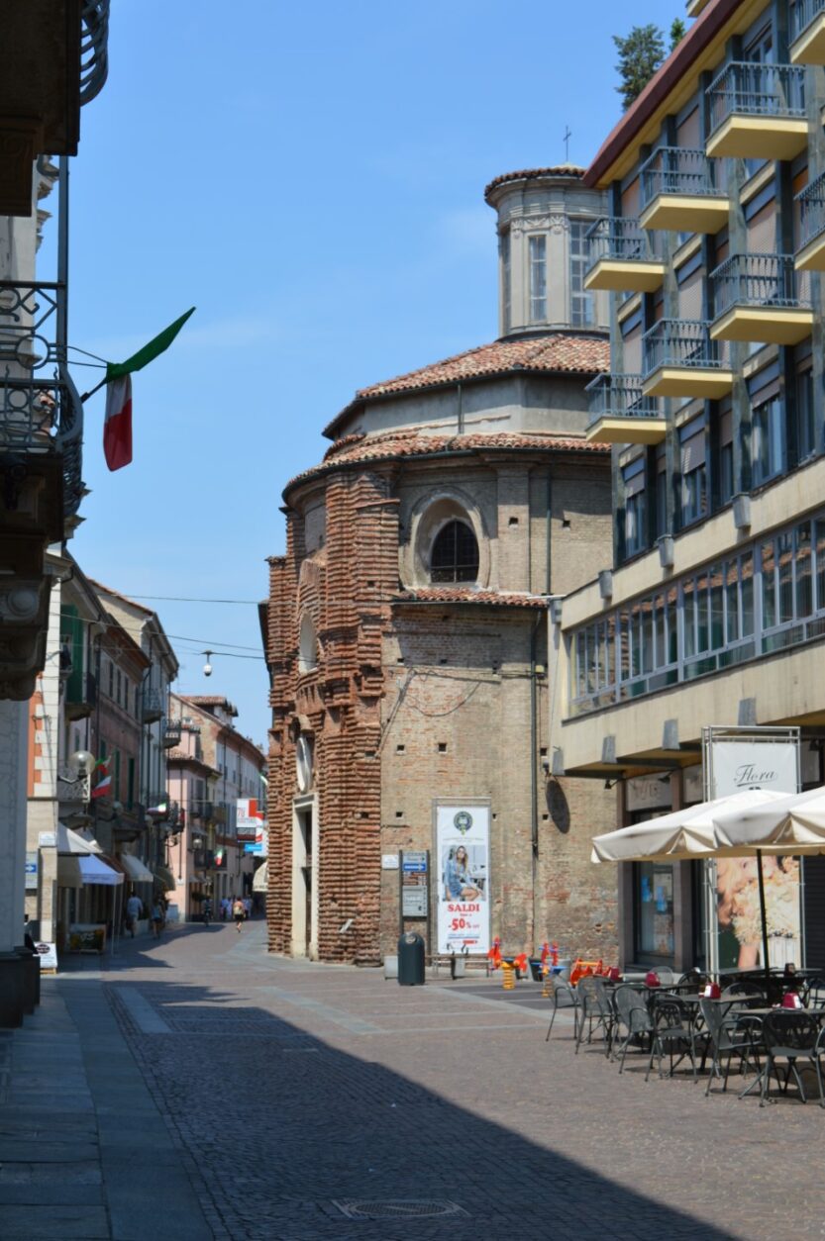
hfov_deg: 22.6
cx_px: 412
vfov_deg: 33.4
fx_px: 2067
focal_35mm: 60
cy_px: 620
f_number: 8
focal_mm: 40
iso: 100
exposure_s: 1/250
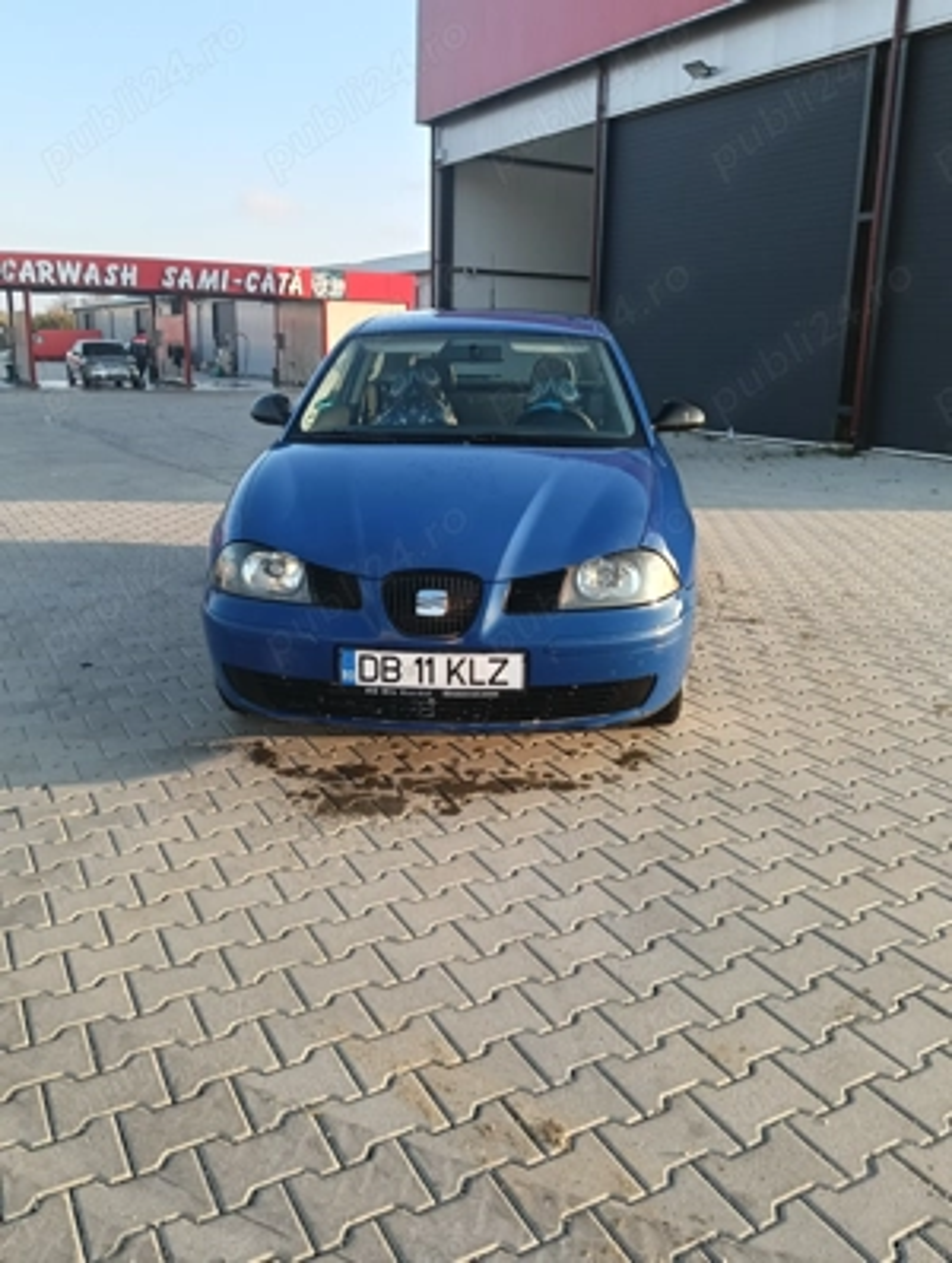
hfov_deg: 51.5
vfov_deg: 65.2
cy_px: 632
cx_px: 476
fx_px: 987
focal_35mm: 27
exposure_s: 1/134
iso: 50
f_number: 1.8
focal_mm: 3.98
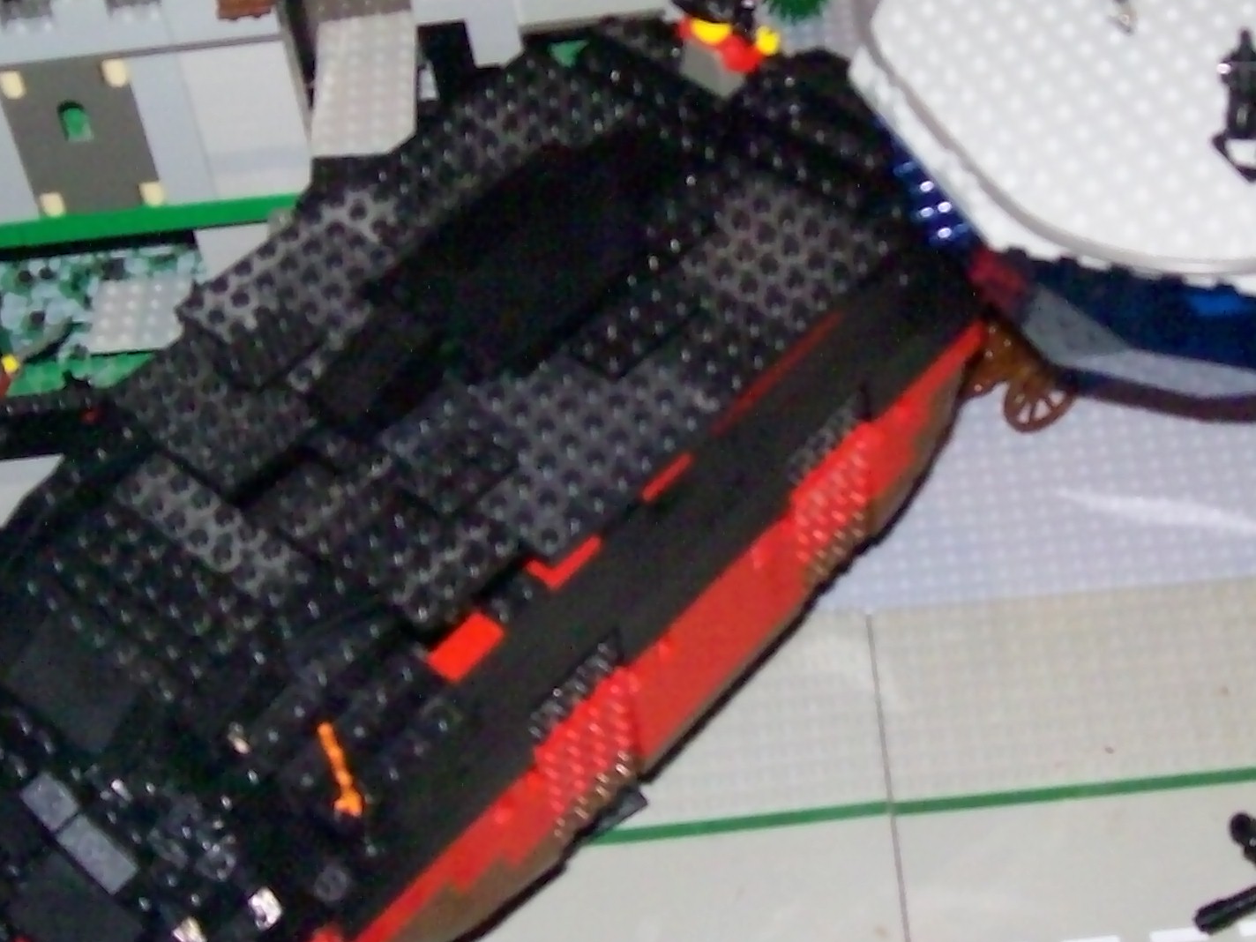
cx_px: 753
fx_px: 2358
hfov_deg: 29.7
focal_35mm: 65
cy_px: 279
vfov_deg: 22.4
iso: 200
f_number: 2.7
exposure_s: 1/128
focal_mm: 6
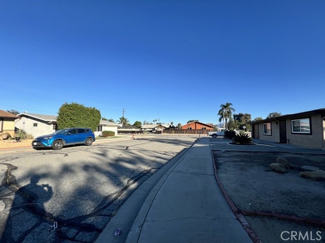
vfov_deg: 89.9
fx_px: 122
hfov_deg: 106.2
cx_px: 162
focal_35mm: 13
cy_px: 122
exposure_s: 1/1597
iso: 32
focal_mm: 1.57
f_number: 1.8
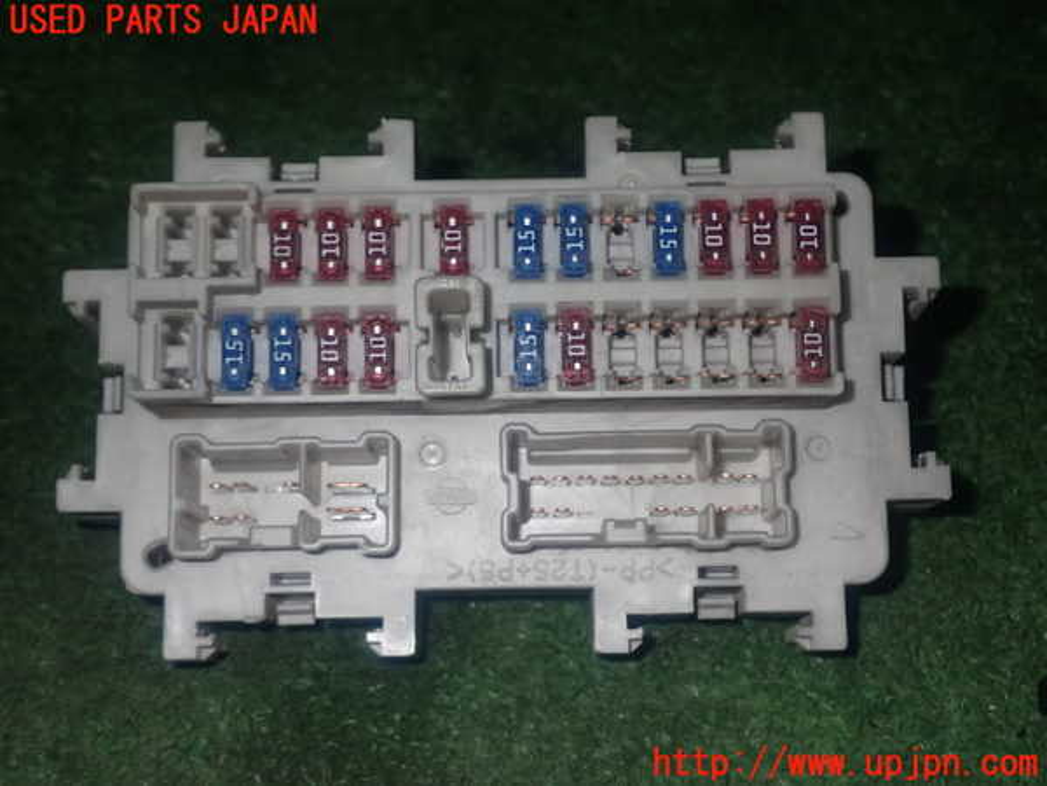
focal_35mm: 58
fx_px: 1754
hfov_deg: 33.2
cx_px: 524
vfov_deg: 25.2
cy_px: 393
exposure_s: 1/60
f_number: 10
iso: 400
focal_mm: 10.35
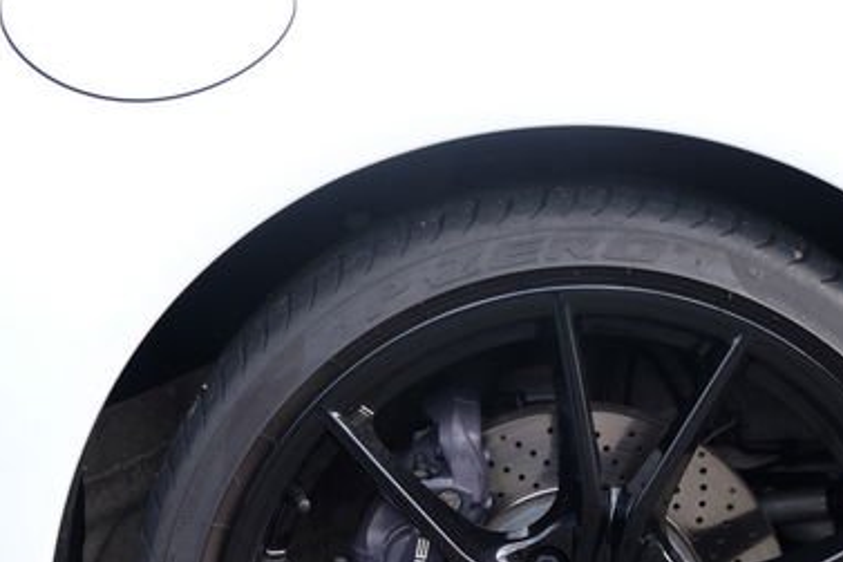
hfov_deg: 19.6
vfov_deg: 13.0
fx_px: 2434
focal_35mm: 104
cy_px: 508
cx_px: 588
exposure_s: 1/90
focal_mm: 34.3
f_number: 3.6
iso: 200
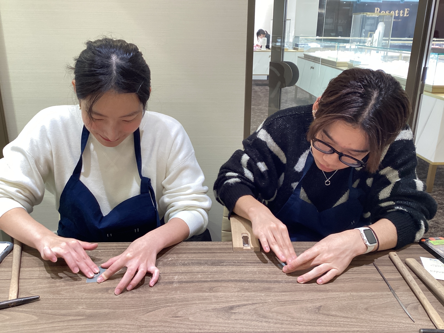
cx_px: 222
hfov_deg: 58.4
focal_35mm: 31
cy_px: 166
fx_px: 398
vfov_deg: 45.4
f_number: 2.4
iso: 80
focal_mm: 3.3
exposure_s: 1/60
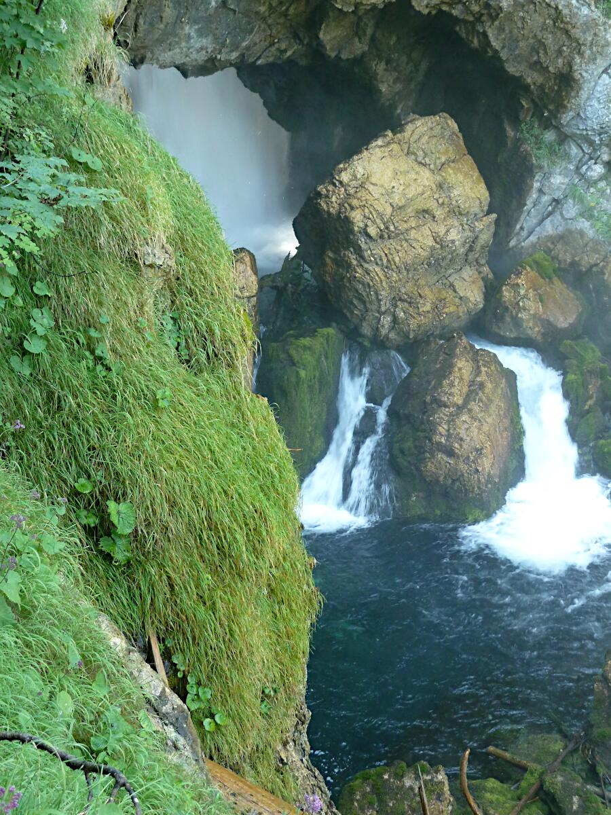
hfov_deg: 30.3
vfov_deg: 39.7
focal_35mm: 48
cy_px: 408
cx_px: 306
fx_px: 1130
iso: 200
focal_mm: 7.9
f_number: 3.8
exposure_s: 1/30
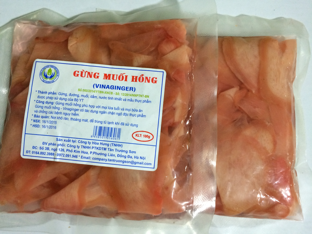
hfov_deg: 61.7
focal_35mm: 29
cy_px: 117
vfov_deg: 48.2
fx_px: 261
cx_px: 156
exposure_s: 1/33
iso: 200
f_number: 2.2
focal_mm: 4.15
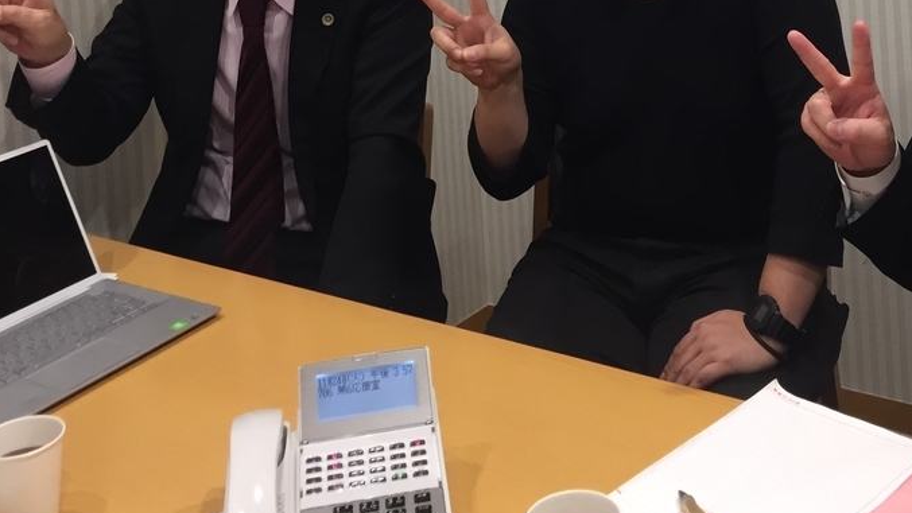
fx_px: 1354
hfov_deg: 37.0
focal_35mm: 56
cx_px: 581
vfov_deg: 19.1
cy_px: -232
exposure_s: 1/30
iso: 64
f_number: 2.2
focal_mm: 4.15
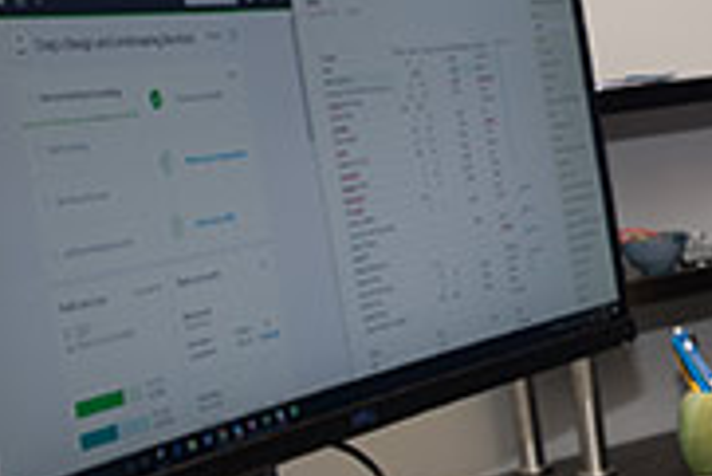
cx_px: 822
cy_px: 155
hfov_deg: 20.1
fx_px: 1900
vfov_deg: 14.3
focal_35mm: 96
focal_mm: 30
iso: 200
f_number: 5.6
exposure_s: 1/60
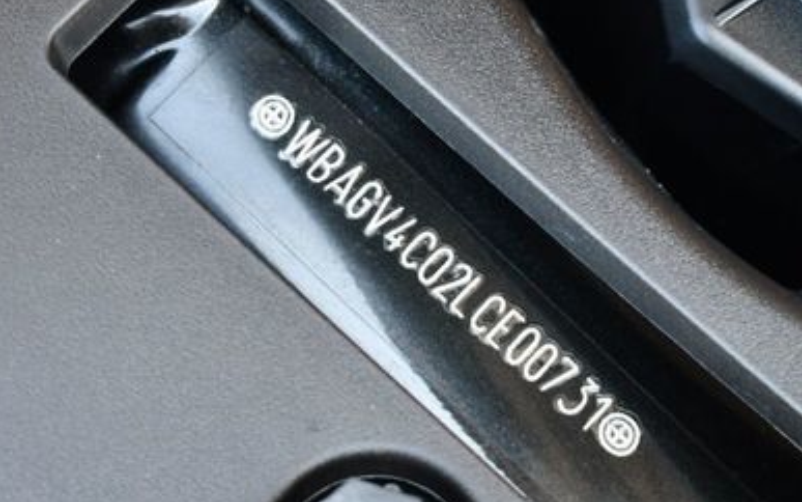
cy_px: 225
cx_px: 510
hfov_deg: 19.2
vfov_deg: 12.1
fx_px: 2361
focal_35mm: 108
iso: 900
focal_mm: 32
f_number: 4.5
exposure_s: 1/125
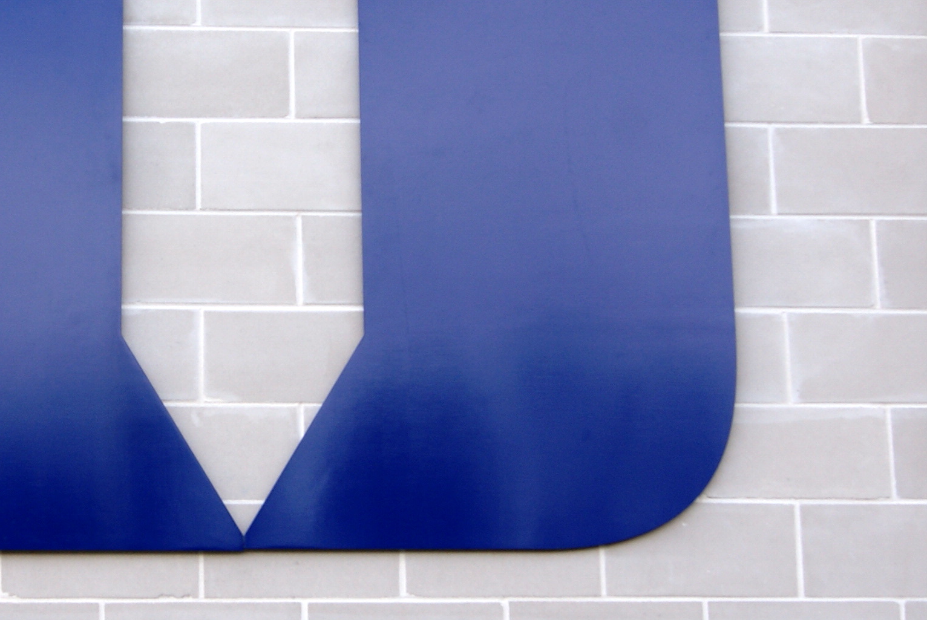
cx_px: 204
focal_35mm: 91
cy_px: 296
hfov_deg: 22.1
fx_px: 2346
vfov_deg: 15.1
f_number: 9
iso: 100
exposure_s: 1/80
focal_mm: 24
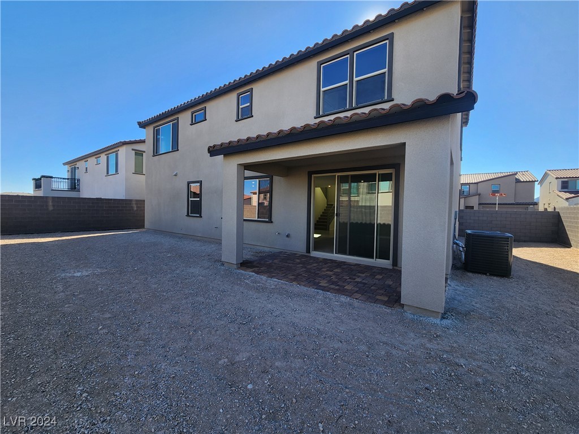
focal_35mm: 13
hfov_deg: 106.2
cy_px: 217
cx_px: 290
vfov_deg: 89.9
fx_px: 217
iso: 50
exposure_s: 1/788
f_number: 2.2
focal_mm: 2.2
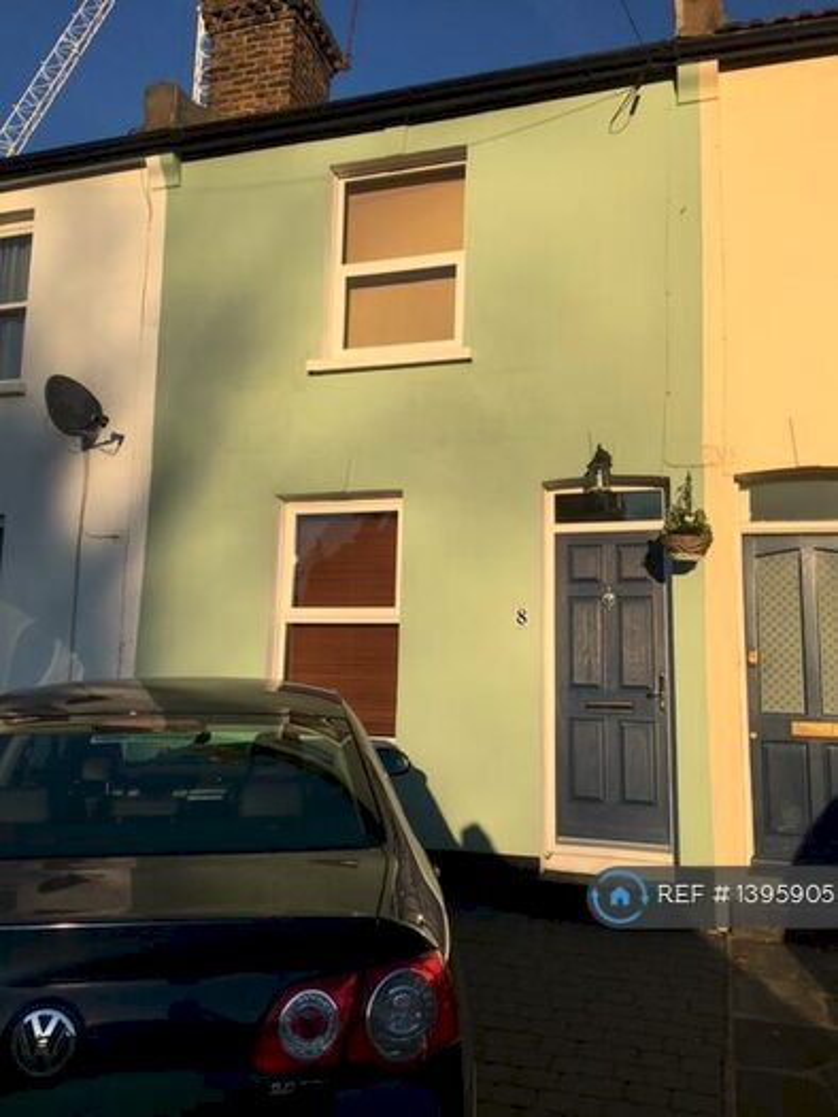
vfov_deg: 61.6
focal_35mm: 29
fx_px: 936
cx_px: 419
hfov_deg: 48.2
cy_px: 558
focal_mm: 4.15
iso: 25
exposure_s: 1/1923
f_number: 2.2
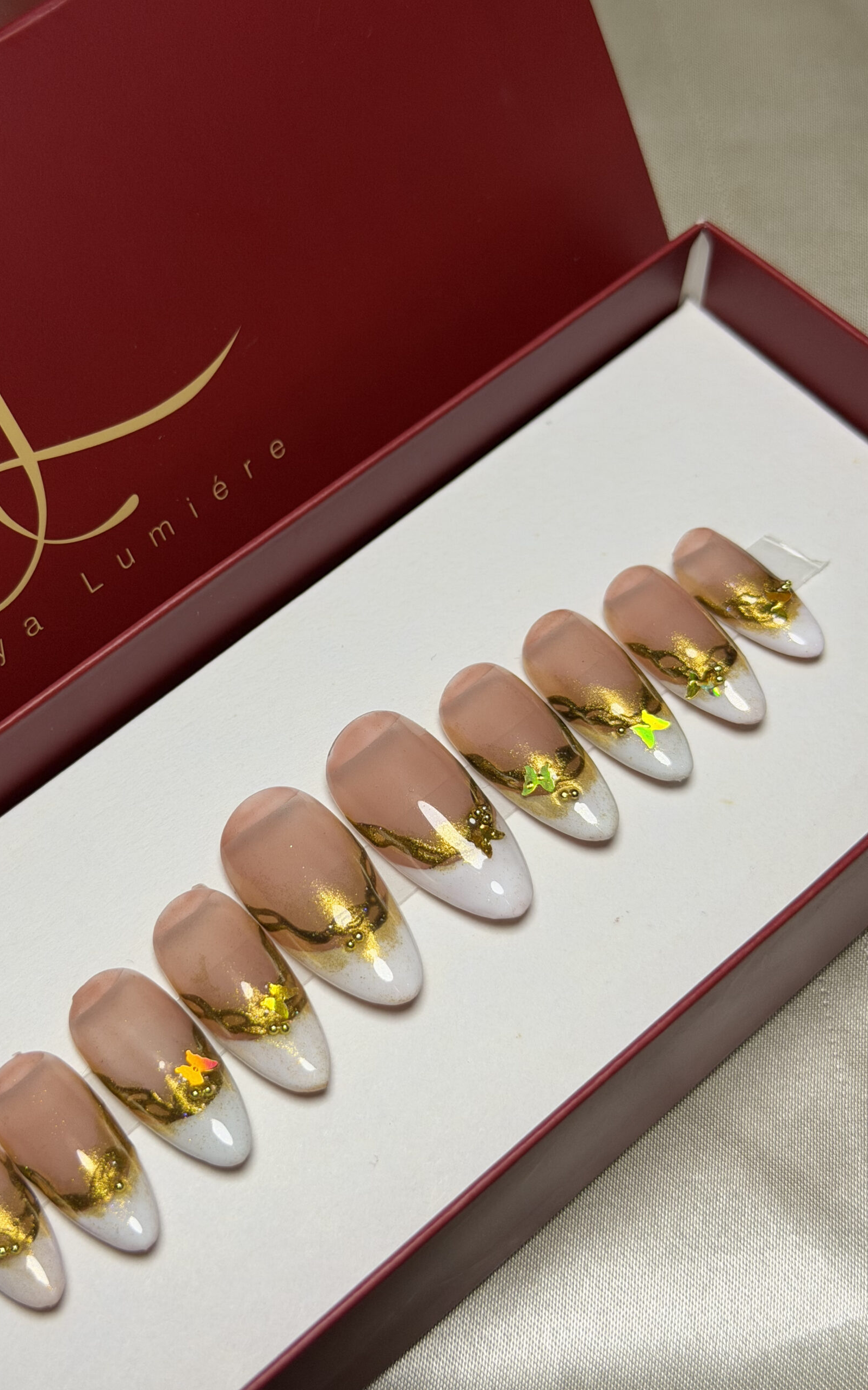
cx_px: 351
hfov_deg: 25.3
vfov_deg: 39.6
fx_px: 1931
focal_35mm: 51
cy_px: 696
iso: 80
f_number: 1.78
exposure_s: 1/100
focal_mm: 6.76
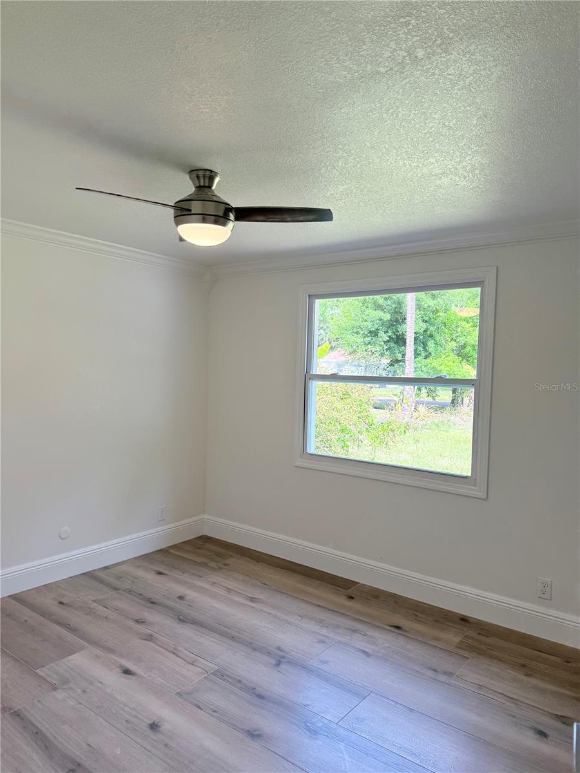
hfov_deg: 56.8
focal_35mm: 24
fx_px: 536
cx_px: 290
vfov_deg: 71.6
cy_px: 386
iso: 100
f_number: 1.78
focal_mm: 6.76
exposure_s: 1/288
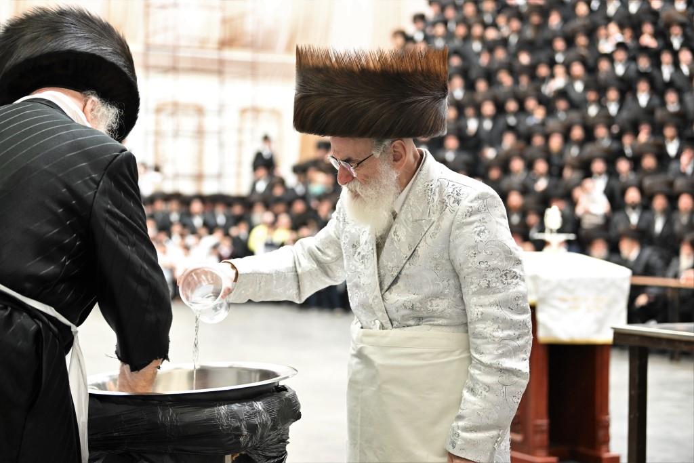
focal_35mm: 70
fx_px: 1350
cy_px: 232
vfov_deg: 19.5
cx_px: 347
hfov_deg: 28.8
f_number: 2.8
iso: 2500
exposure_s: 1/125
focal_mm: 70
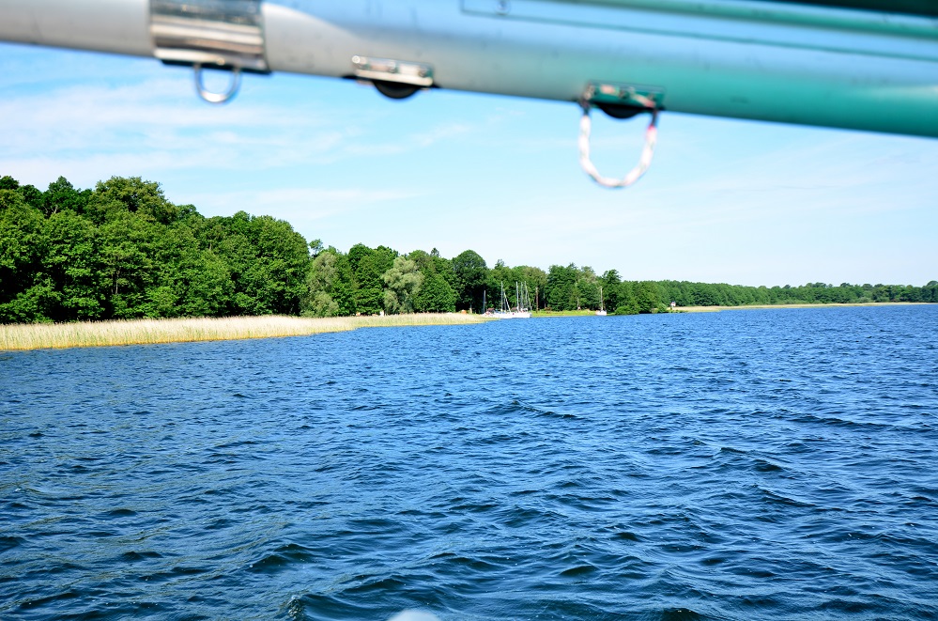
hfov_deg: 53.2
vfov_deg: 36.7
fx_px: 936
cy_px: 310
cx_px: 469
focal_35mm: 36
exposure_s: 1/320
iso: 100
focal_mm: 24
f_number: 4.5
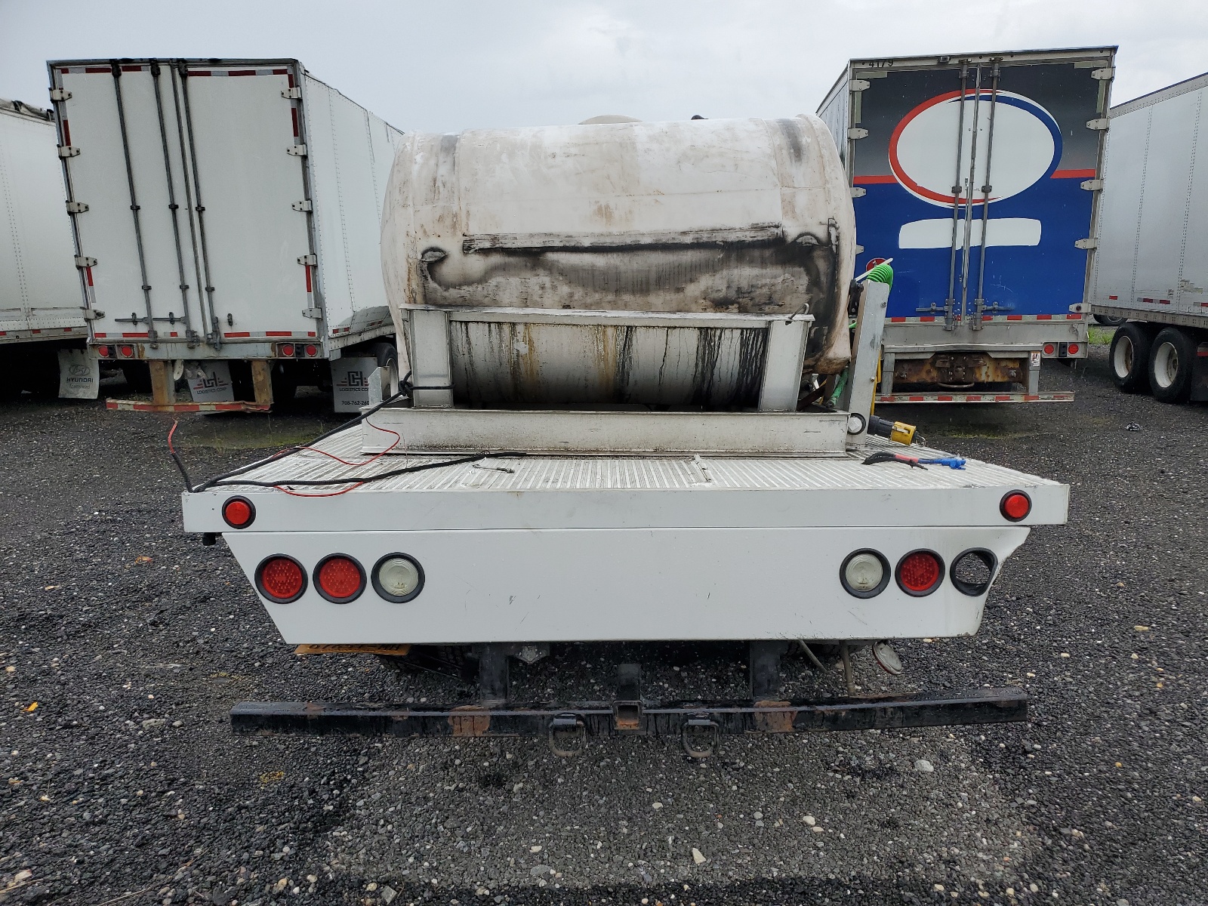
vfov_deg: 53.1
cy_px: 453
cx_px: 604
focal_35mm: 26
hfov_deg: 67.3
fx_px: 907
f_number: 1.5
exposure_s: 1/1000
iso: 50
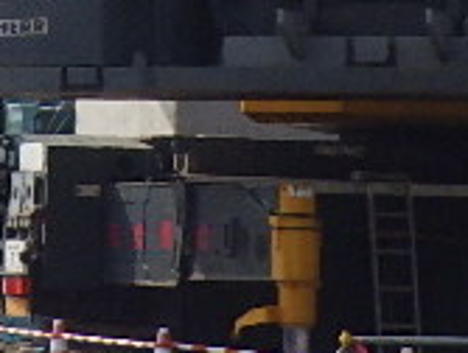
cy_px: -493
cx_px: -53
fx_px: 3523
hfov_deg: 7.6
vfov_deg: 5.5
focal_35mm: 260
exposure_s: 1/2000
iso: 250
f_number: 4.6
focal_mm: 6.1
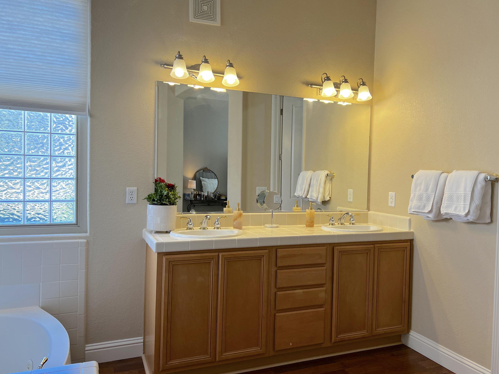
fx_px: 404
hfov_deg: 63.4
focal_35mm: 28
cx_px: 267
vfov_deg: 49.7
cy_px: 183
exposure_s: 1/151
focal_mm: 5.7
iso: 64
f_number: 1.5
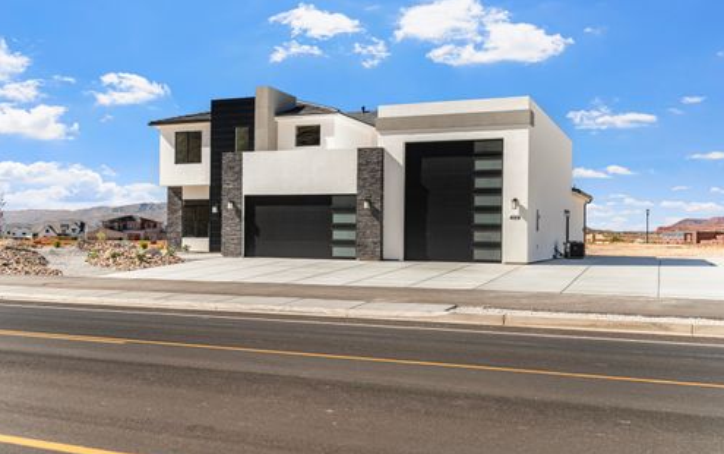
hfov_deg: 54.0
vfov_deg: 35.4
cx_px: 364
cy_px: 219
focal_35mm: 36
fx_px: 711
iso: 100
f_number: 2.8
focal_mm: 35
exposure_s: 1/10
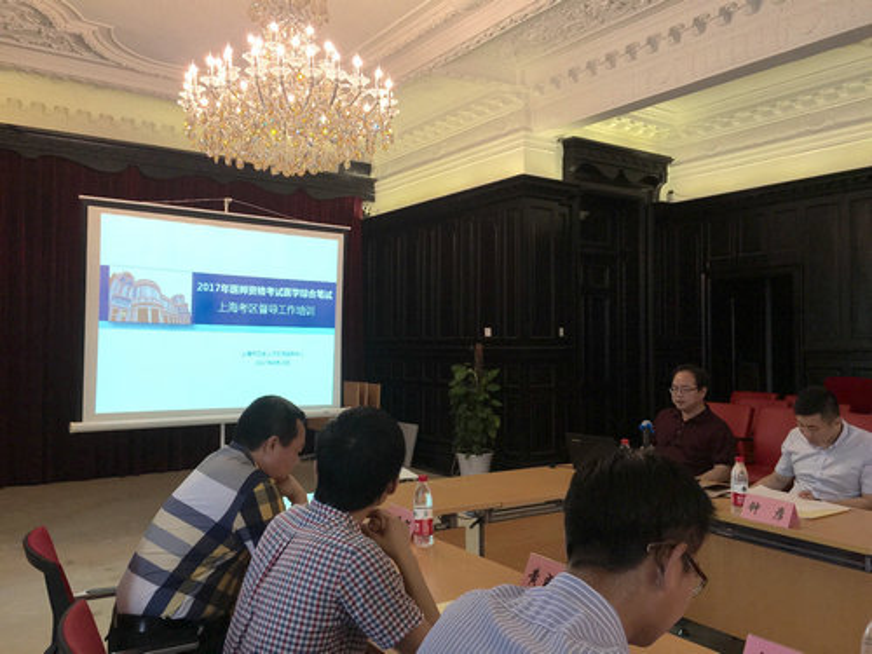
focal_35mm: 29
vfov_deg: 48.2
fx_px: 731
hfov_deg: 61.7
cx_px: 436
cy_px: 327
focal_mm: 4.15
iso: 25
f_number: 2.2
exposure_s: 1/50
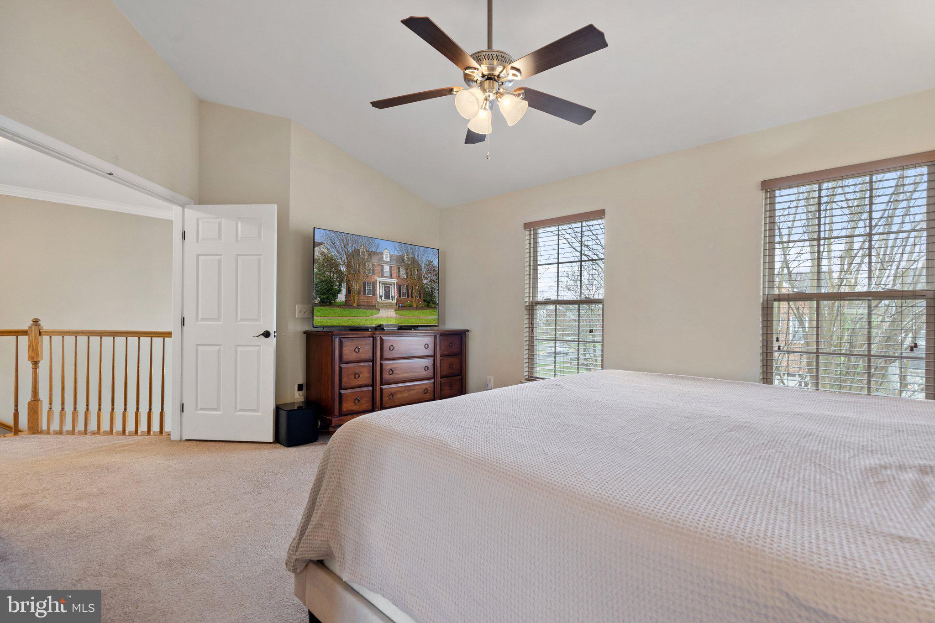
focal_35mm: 16
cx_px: 468
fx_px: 415
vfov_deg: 73.7
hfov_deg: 96.7
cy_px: 312
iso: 500
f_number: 8
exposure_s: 1/4
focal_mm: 16
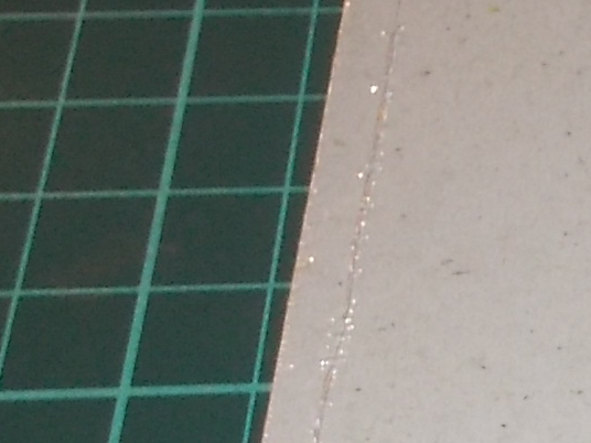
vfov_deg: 11.9
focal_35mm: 123
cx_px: 1141
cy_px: 462
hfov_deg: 13.8
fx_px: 2100
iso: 200
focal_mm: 4.1
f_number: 3.3
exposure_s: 1/30
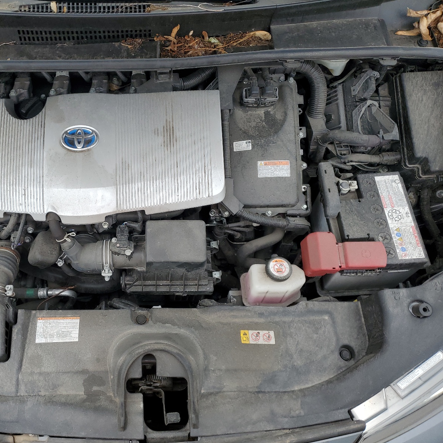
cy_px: 220
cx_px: 146
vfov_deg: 52.5
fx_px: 449
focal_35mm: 31
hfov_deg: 51.5
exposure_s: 1/1429
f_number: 1.5
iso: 50
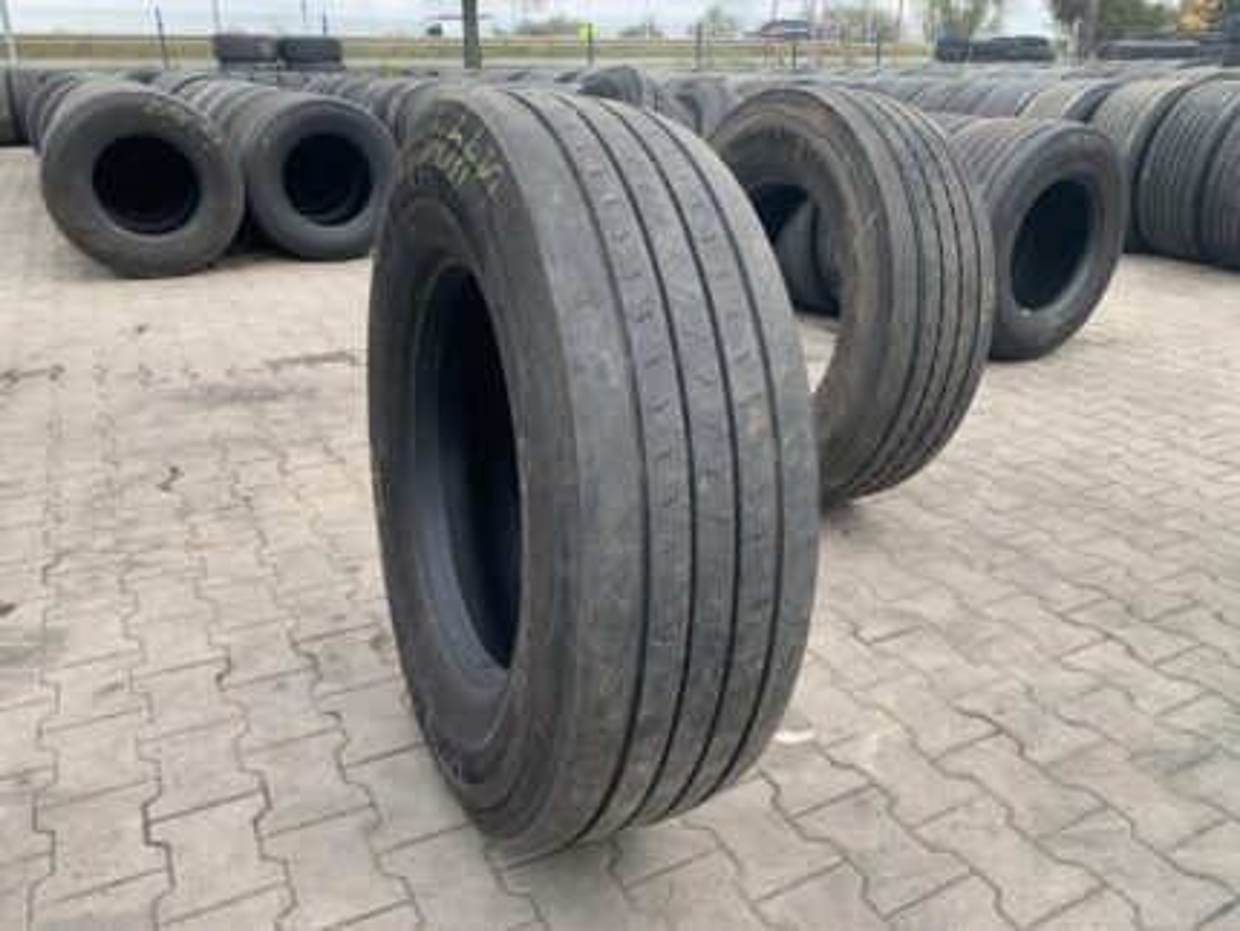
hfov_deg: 67.3
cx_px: 620
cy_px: 466
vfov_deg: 53.1
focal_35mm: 26
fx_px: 932
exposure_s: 1/121
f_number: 1.8
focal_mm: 4.25
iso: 25
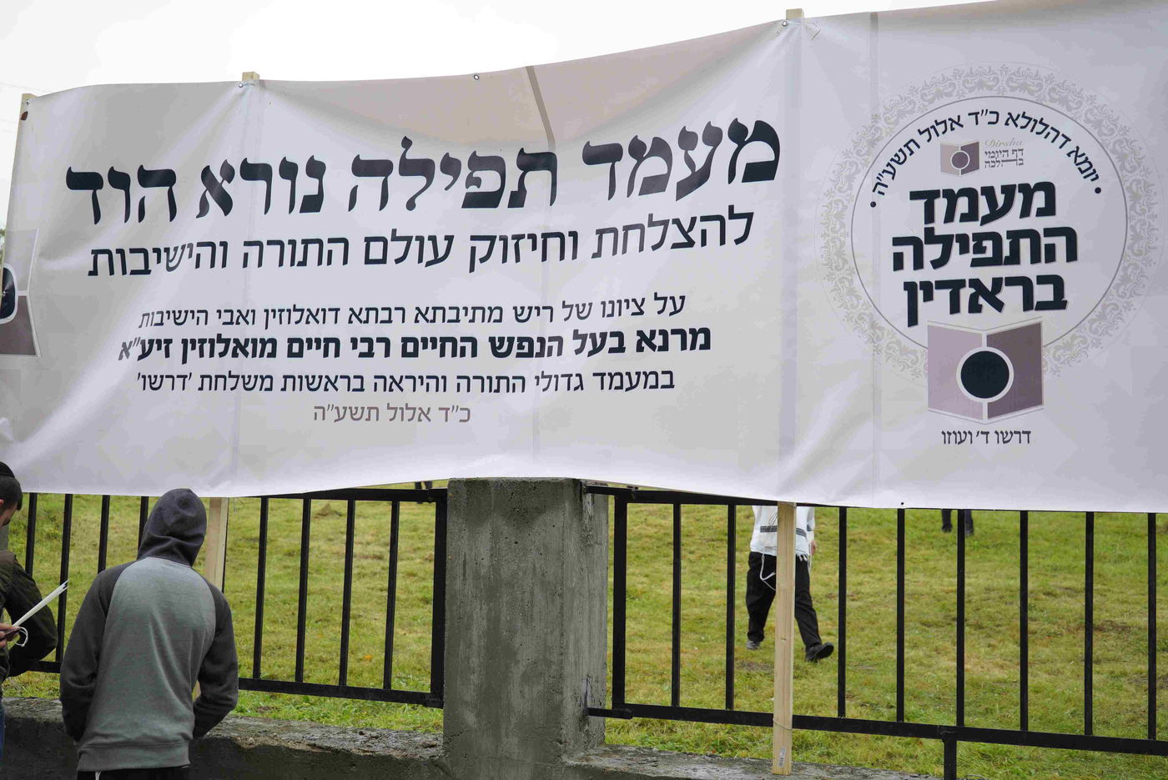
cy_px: 390
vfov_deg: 34.2
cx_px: 584
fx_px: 1266
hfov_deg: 49.5
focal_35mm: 39
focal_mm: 39
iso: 100
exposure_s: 1/200
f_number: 4.5
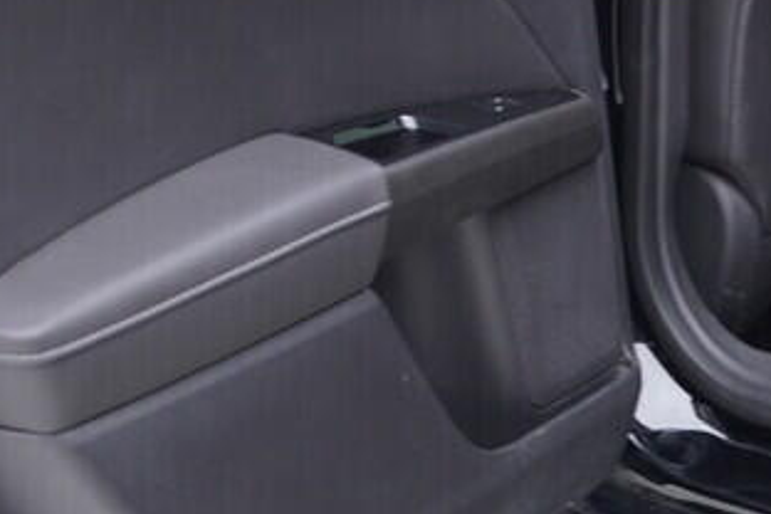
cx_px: 650
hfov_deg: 17.2
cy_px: -140
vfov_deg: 11.3
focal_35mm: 118
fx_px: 2527
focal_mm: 24
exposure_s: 1/40
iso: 160
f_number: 2.8
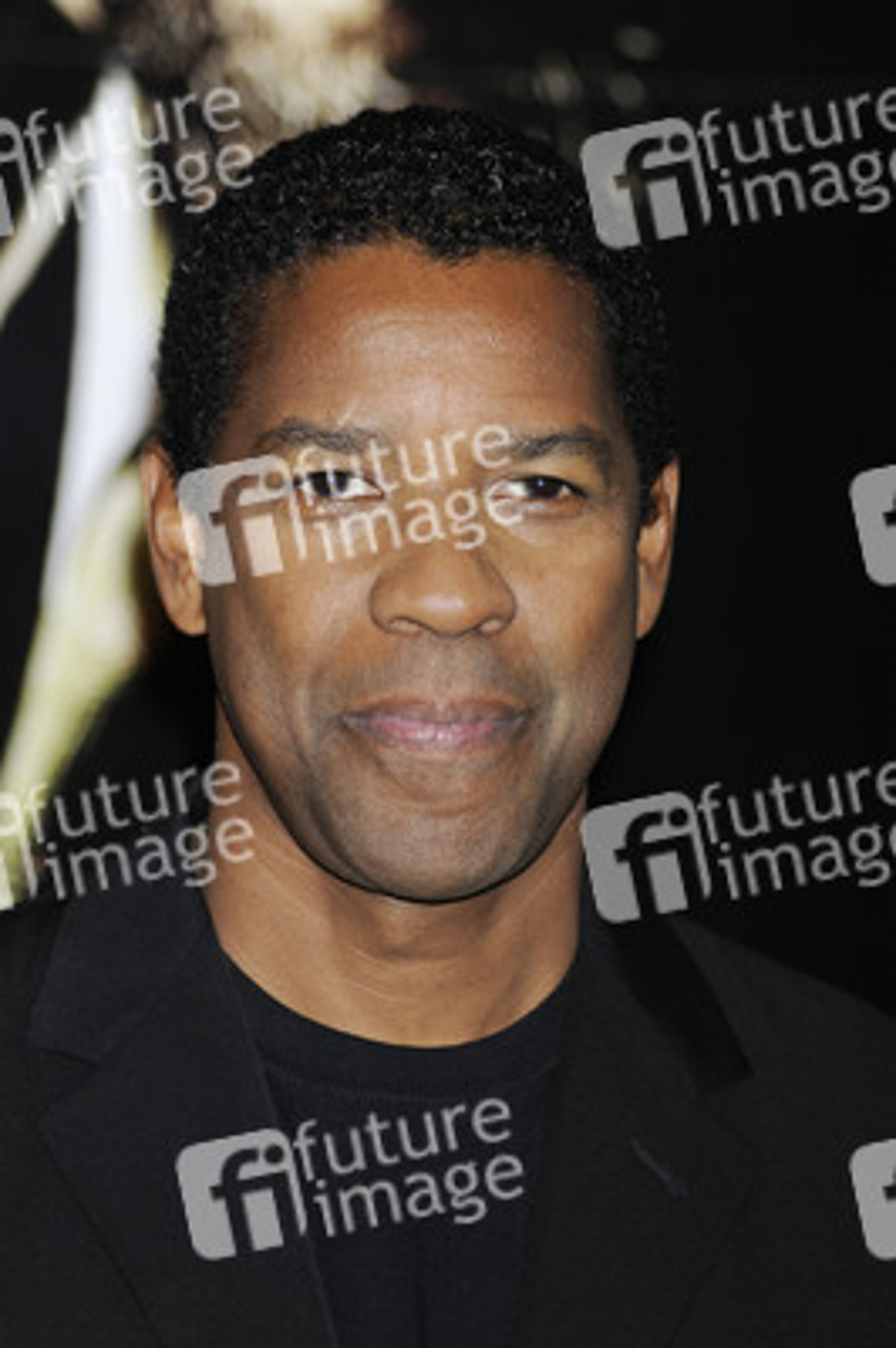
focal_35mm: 250
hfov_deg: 5.5
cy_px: 674
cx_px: 448
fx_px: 9349
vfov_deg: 8.2
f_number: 6.3
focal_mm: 250
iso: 1250
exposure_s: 1/160
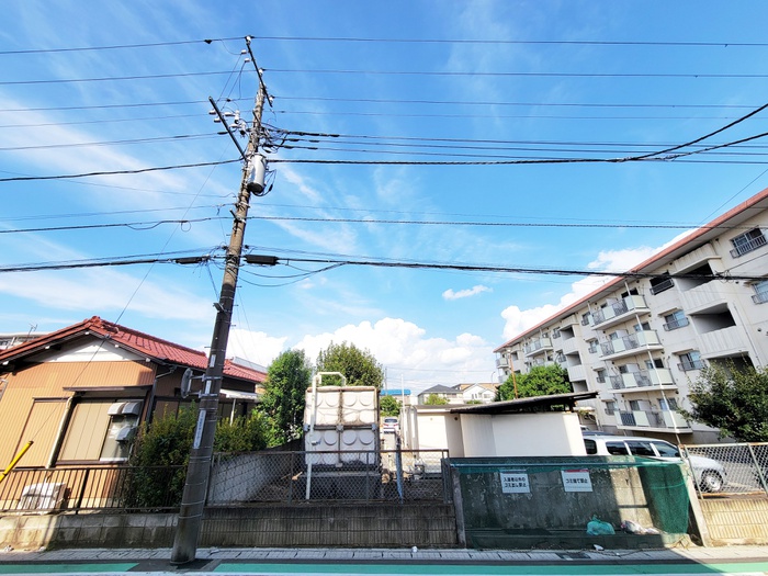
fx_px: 288
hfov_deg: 106.2
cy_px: 288
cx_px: 384
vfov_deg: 89.9
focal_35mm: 13
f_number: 2.2
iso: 50
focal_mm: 2.2
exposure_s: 1/1623
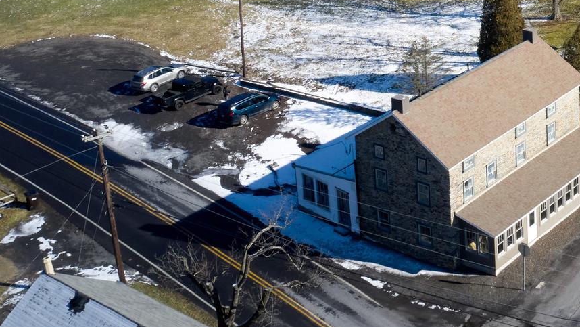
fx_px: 1077
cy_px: -68
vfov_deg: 16.5
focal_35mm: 70
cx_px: 626
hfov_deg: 27.7
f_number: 8
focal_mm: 10.26
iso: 250
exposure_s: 1/30
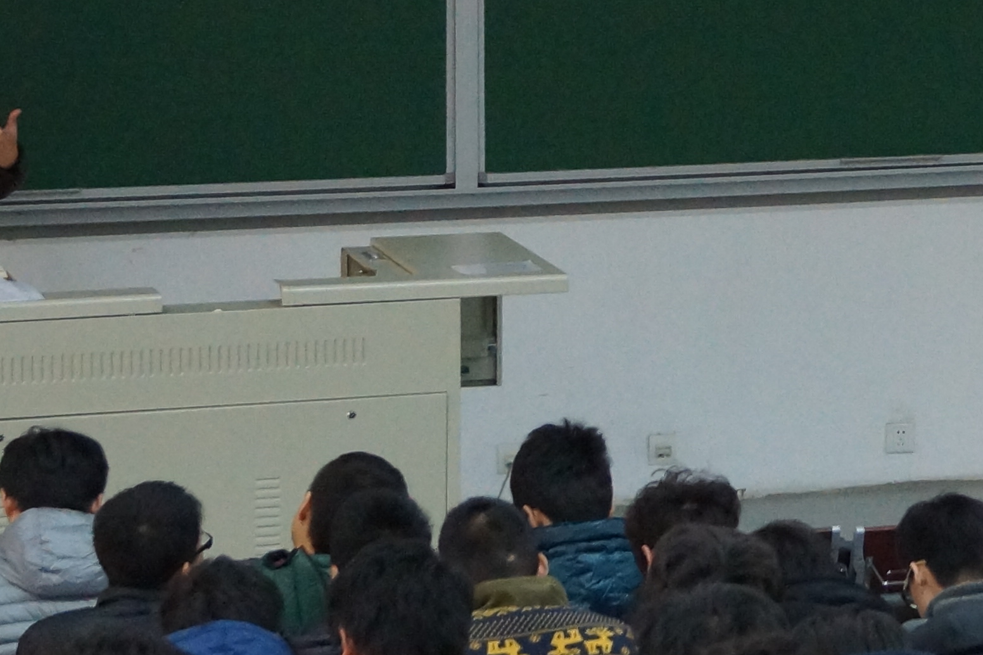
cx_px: 1257
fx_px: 4750
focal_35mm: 174
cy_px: -71
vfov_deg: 7.8
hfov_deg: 11.5
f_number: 4.5
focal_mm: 30
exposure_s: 1/60
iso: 1600
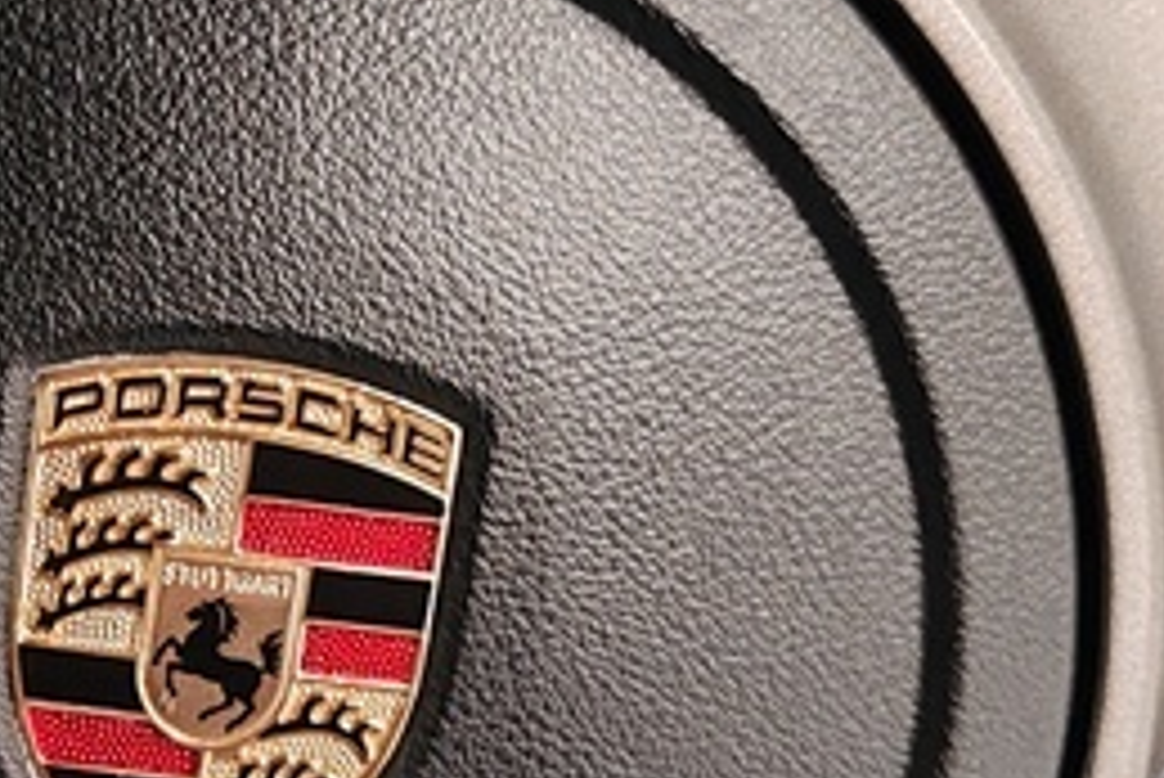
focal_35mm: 111
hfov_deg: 18.1
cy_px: 504
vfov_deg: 12.3
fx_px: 3591
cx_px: 99
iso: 640
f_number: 1.9
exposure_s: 1/50
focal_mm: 6.12
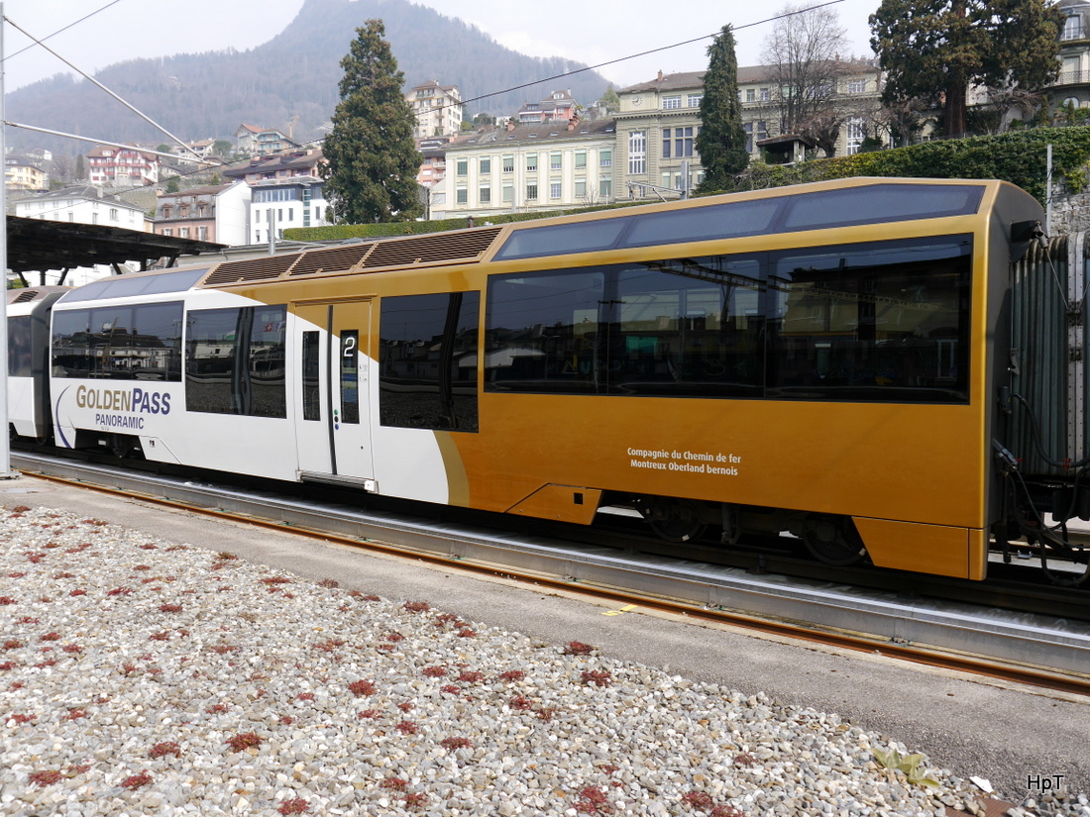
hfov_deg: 63.4
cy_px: 408
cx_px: 545
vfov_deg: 49.7
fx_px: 882
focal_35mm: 28
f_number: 6.3
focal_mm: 14
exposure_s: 1/320
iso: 160
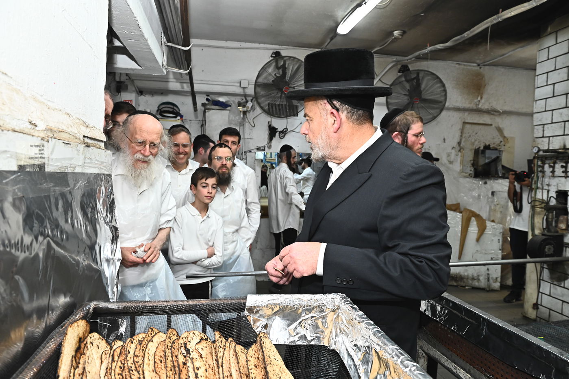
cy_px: 190
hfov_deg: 73.8
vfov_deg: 53.1
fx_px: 379
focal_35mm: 24
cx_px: 284
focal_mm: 24
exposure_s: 1/200
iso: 2500
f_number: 7.1
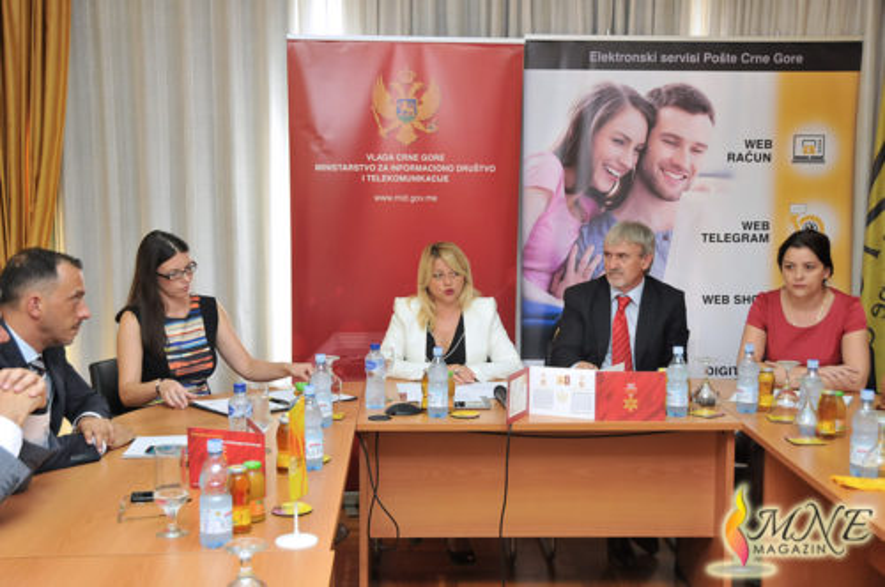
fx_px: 1142
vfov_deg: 28.9
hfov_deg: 42.4
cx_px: 442
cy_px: 294
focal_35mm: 46
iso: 1000
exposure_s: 1/100
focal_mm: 31
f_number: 4
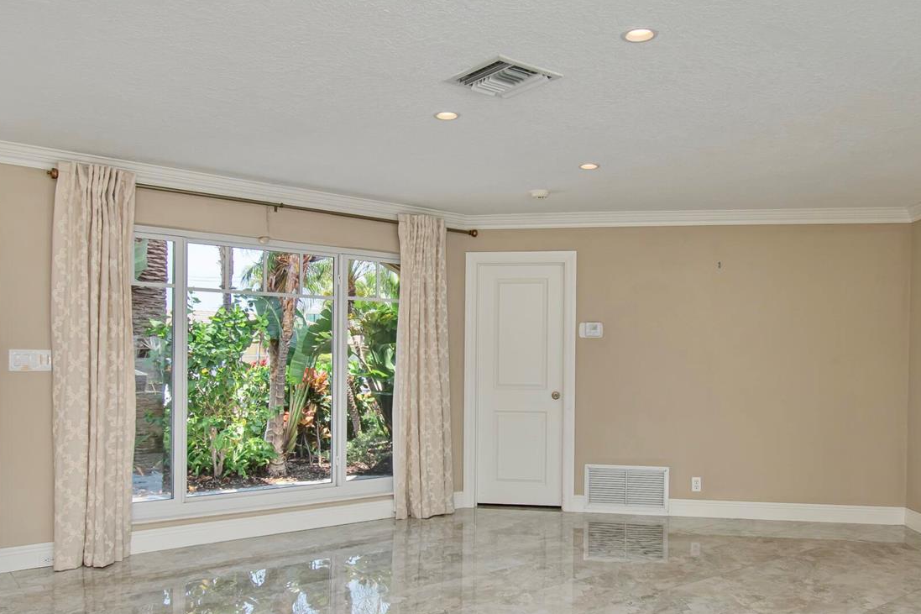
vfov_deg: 46.2
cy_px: 363
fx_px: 716
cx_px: 444
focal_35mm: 28
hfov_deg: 65.5
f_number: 5.6
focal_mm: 10
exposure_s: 1/125
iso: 200
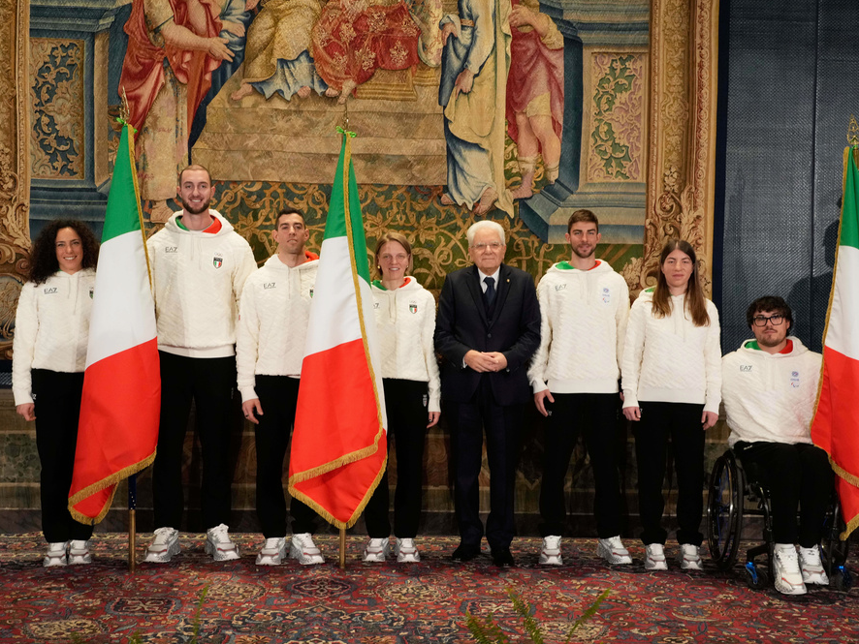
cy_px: 327
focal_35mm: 40
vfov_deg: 36.0
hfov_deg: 46.8
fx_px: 993
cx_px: 425
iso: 4000
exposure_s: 1/160
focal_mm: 36
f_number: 6.3
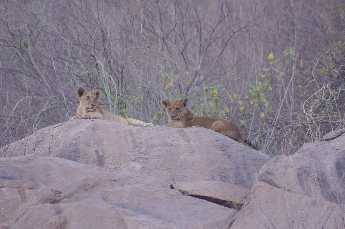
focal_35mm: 450
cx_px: 172
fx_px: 4307
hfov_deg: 4.6
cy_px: 114
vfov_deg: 3.0
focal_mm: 300
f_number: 6.3
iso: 1600
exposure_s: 1/320
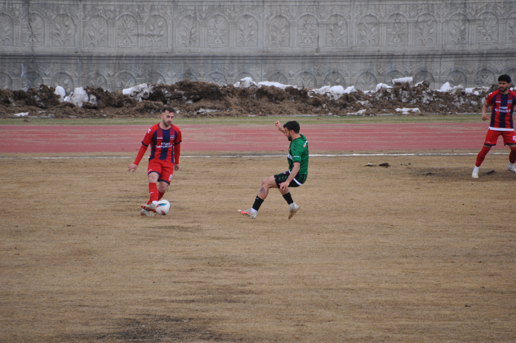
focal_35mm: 450
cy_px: 172
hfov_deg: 4.6
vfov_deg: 3.0
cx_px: 258
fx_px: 6442
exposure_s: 1/2500
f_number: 6.3
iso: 640
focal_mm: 300
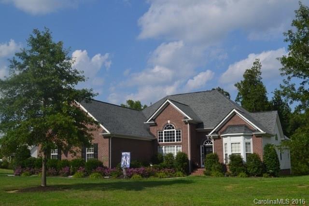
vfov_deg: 29.9
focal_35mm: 45
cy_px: 103
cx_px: 154
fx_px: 386
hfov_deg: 43.6
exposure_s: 1/320
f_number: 9
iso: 100
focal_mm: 30
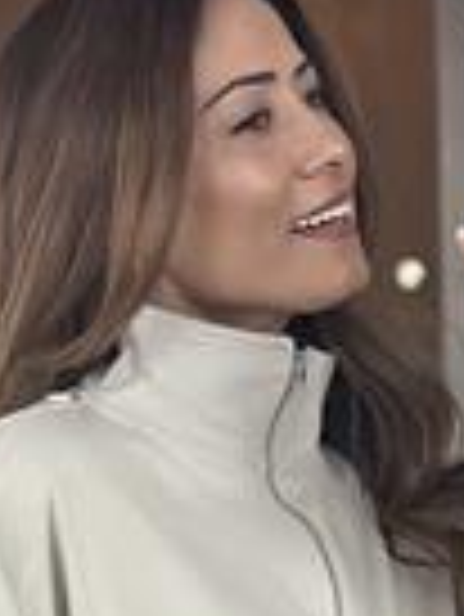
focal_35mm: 177
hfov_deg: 8.4
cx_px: 225
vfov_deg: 10.9
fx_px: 3158
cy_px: 809
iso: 800
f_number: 1.78
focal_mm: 6.86
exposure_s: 1/32
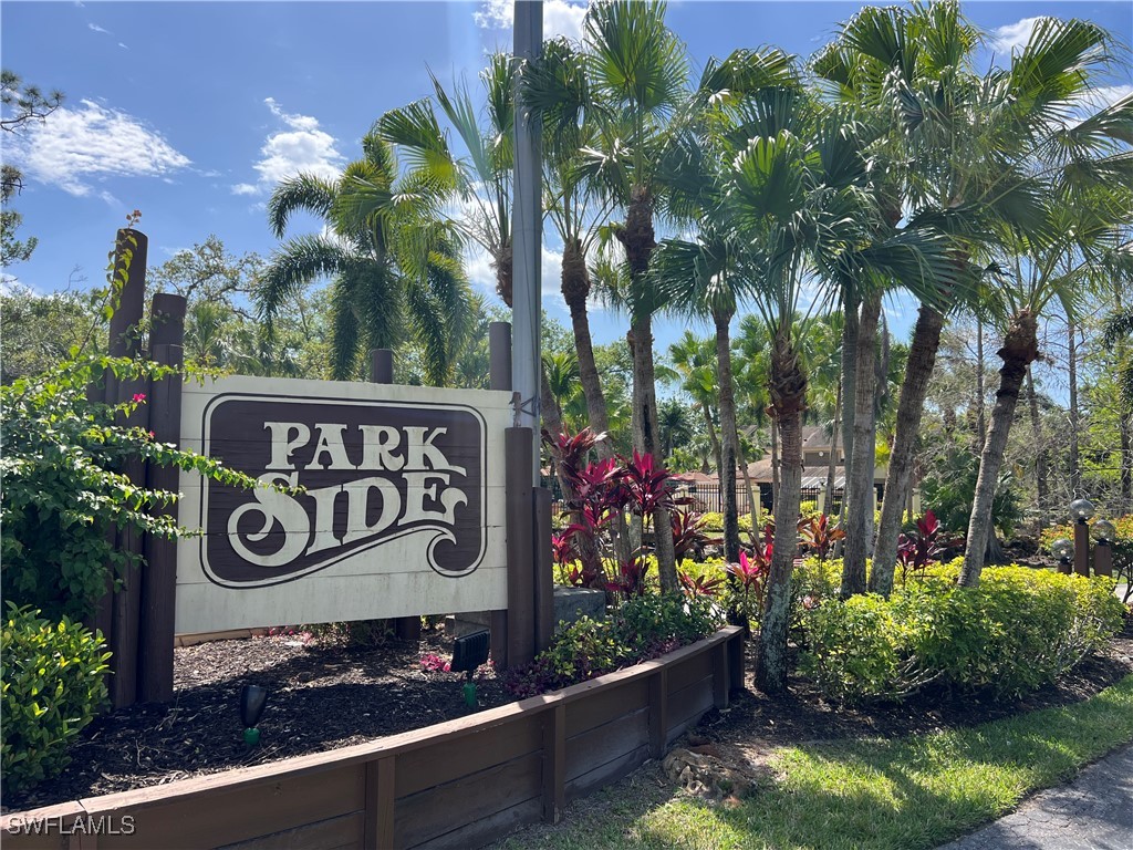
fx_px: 851
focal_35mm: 26
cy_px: 425
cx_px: 566
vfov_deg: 53.1
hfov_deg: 67.3
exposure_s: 1/2353
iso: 50
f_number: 1.5
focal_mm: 5.7
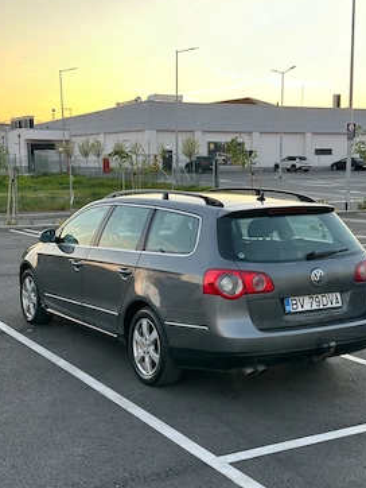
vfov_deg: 36.1
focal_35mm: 53
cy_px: 262
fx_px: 746
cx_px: 196
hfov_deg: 27.5
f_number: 1.78
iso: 80
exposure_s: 1/121
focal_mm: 6.86
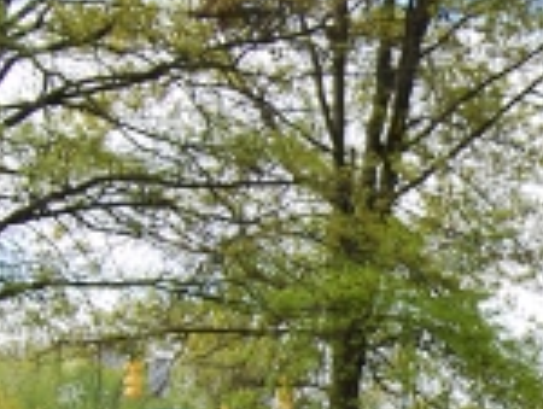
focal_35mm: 123
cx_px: 814
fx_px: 1933
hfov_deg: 14.9
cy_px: 543
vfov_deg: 11.7
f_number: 5.6
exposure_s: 1/125
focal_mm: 20
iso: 100
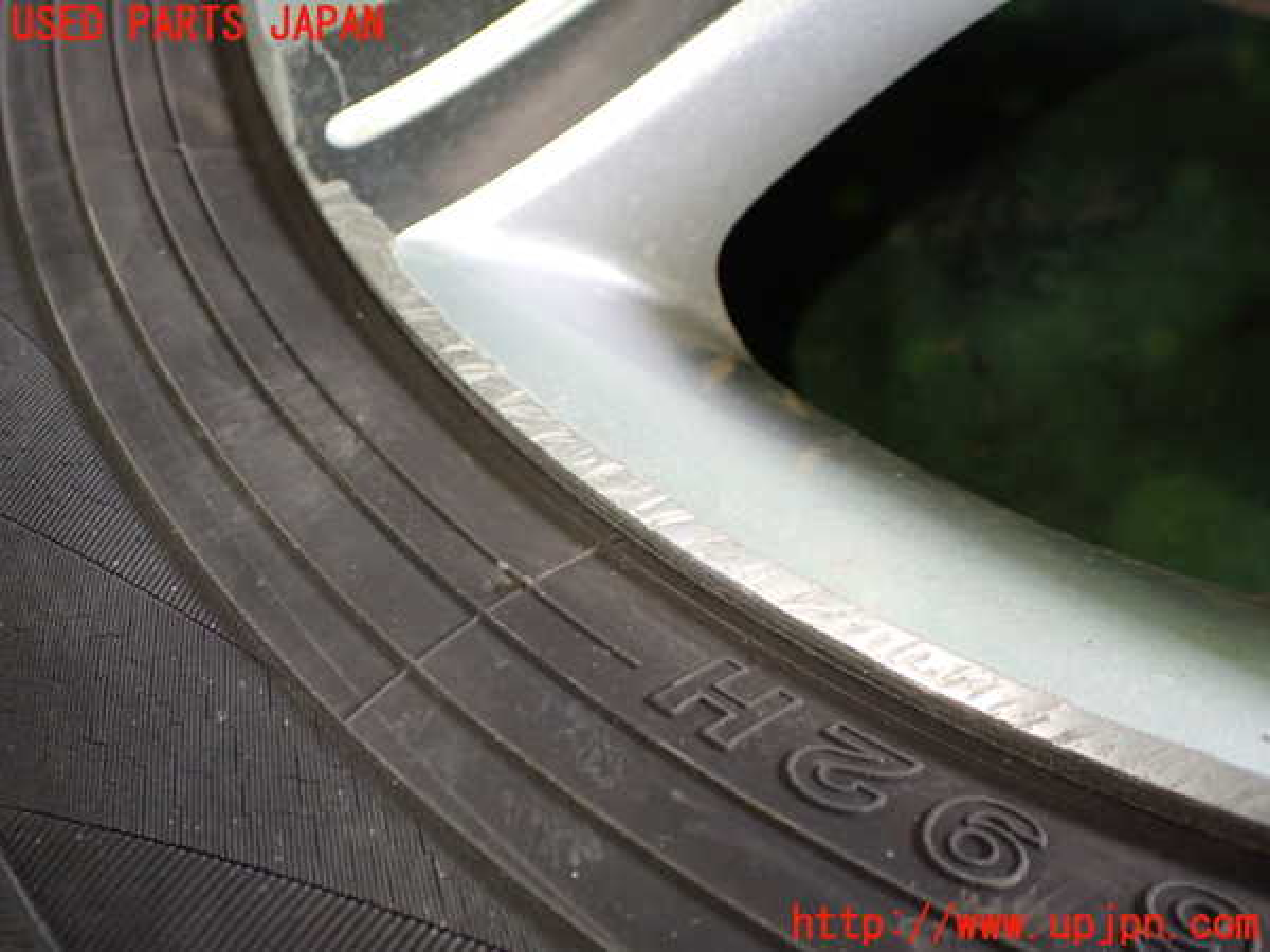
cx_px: 635
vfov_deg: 46.8
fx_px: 1101
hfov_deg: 60.0
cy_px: 476
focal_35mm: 30
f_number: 2.3
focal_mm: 5.4
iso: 800
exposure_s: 1/100
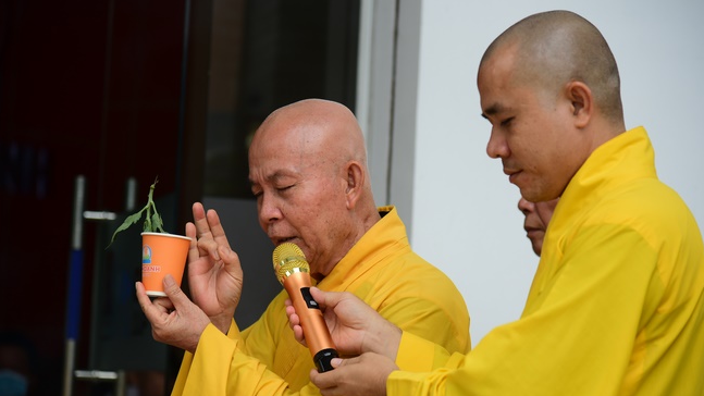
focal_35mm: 118
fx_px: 2203
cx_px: 353
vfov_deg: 10.3
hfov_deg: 18.2
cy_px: 227
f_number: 4
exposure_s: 1/800
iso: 320
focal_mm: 112
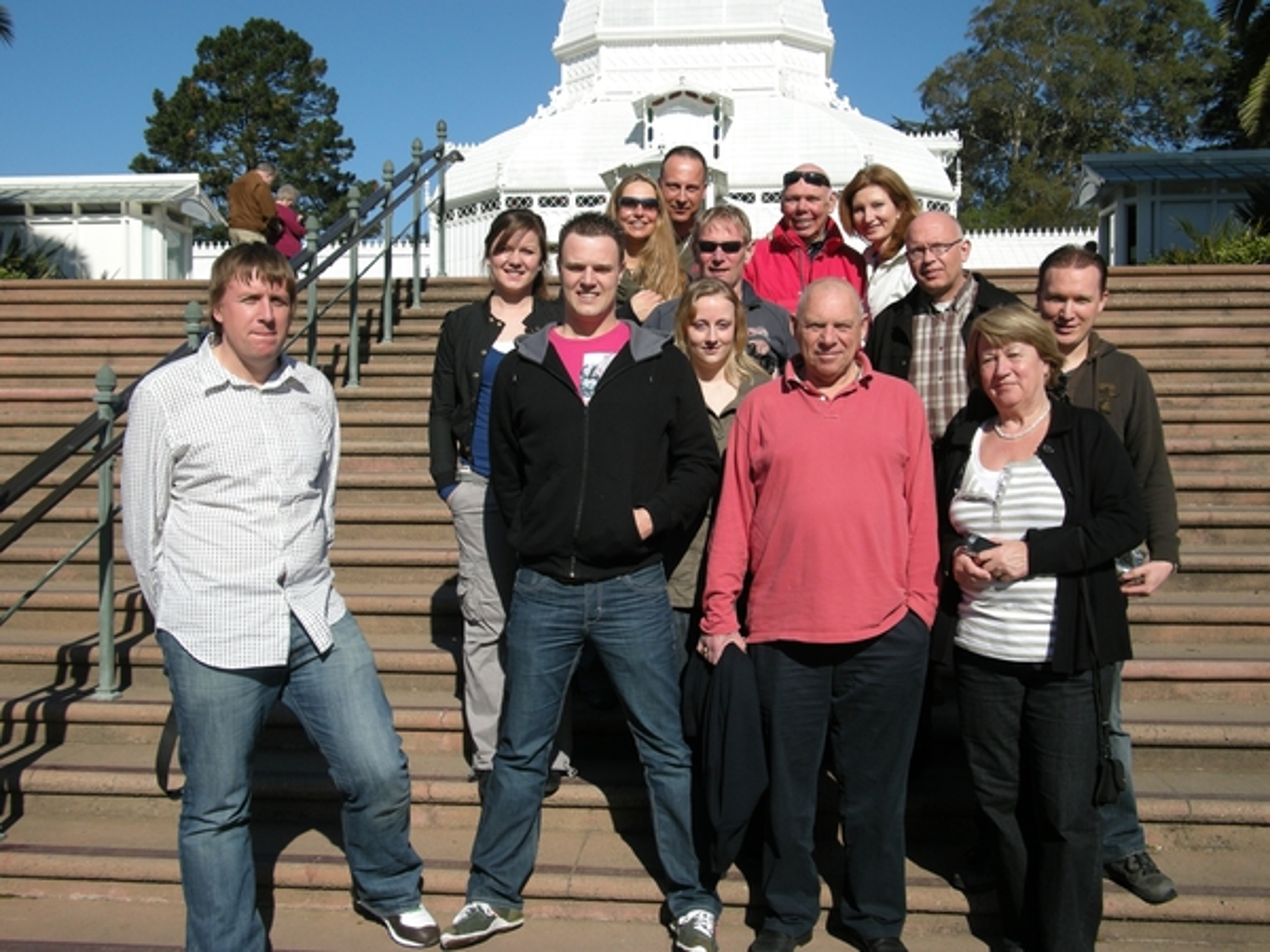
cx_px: 635
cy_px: 476
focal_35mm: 37
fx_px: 1357
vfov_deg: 38.7
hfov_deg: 50.1
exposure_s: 1/185
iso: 64
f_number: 8
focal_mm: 7.9
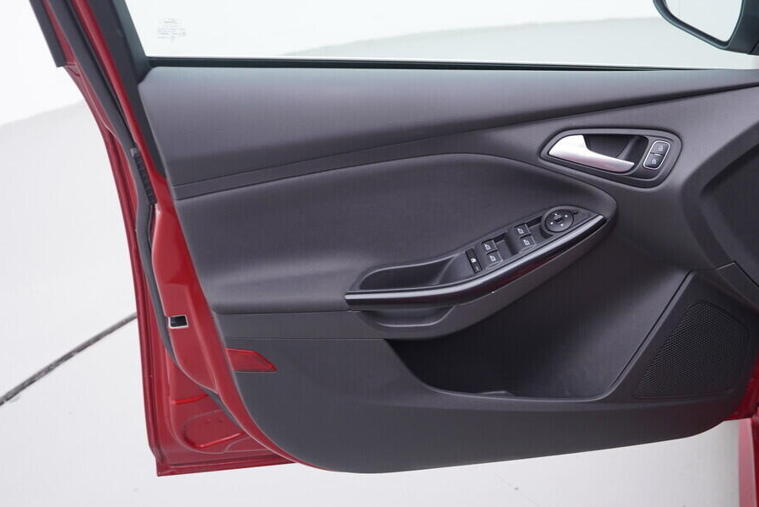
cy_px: 226
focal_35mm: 41
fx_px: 865
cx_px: 414
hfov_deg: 47.3
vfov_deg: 32.6
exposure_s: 1/40
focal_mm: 24
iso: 125
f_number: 3.2
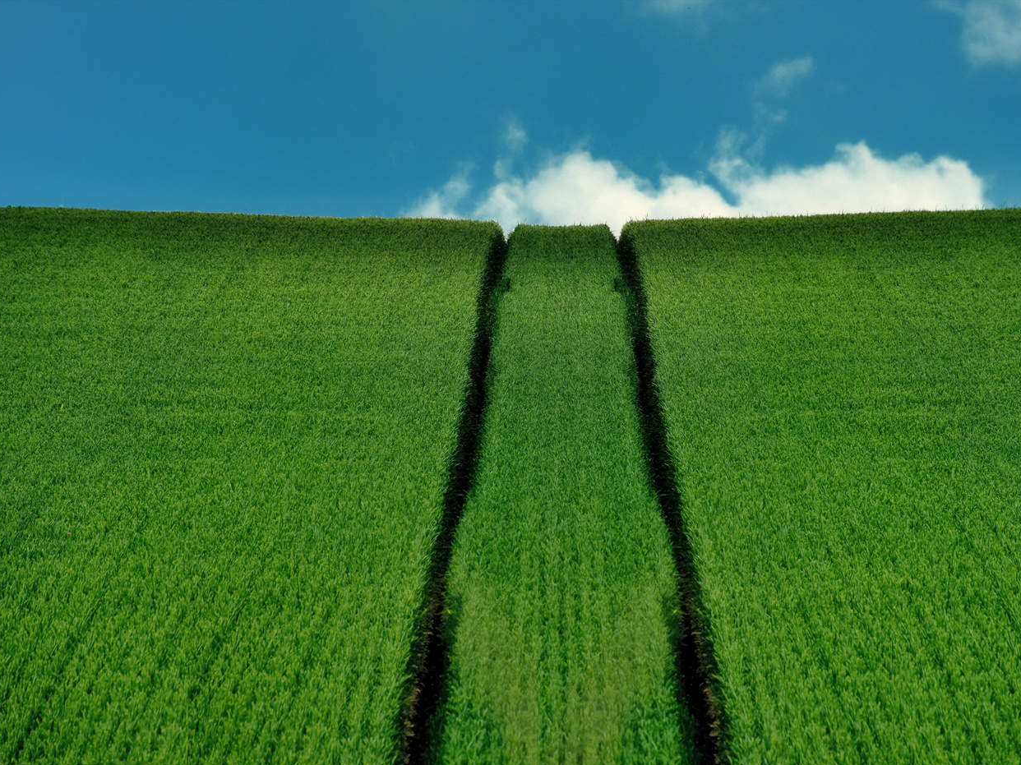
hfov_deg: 4.8
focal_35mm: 412
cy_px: 383
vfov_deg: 3.6
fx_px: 12150
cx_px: 551
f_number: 10
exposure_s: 1/400
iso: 200
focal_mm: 380
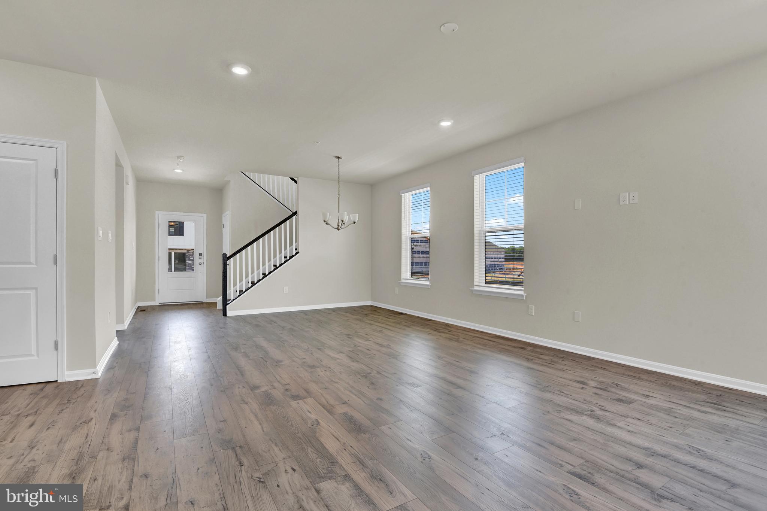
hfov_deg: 96.7
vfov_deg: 73.7
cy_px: 256
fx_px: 341
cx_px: 384
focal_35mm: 16
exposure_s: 1/100
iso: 400
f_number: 9
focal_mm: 16
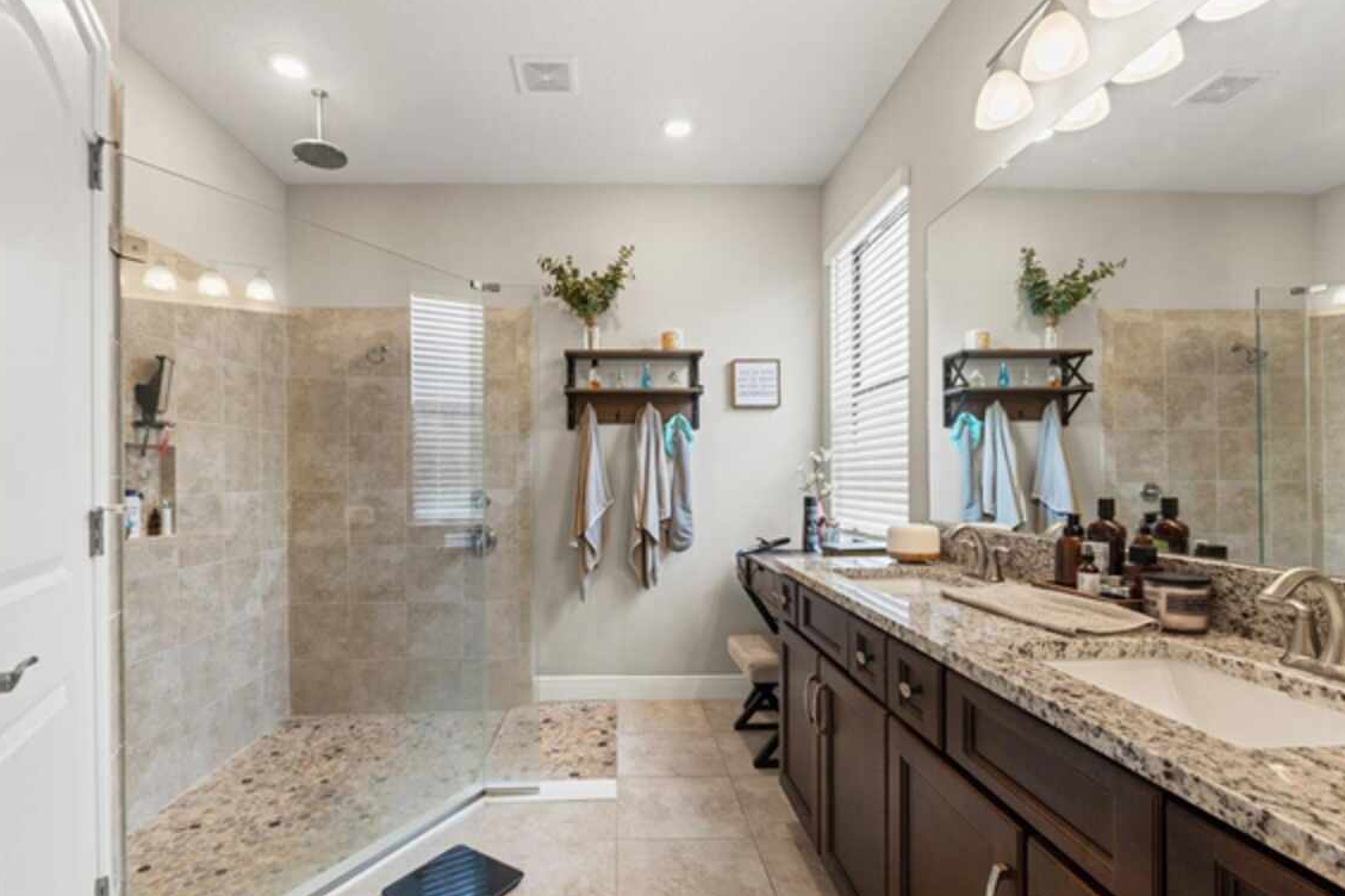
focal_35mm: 17
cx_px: 635
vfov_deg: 70.3
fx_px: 635
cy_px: 483
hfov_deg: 93.2
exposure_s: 1/8
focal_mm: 10
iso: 400
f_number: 6.3
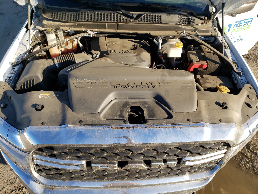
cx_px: 129
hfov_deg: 67.3
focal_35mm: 26
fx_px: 194
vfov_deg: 53.1
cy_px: 97
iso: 50
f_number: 1.5
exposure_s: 1/1111
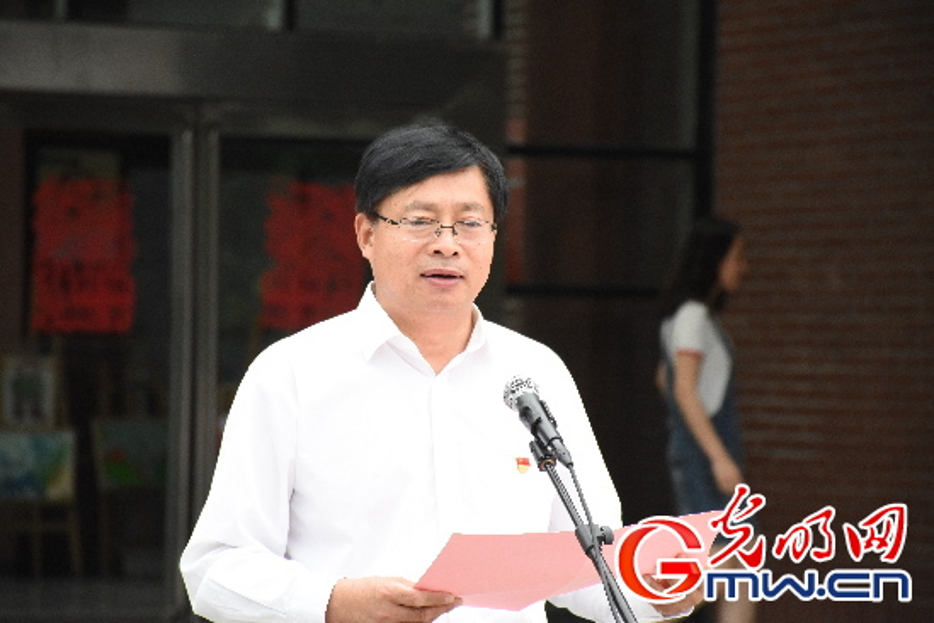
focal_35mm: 210
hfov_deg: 9.8
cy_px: 312
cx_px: 467
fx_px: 5448
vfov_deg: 6.5
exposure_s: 1/1600
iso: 1600
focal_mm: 140
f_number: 5.6
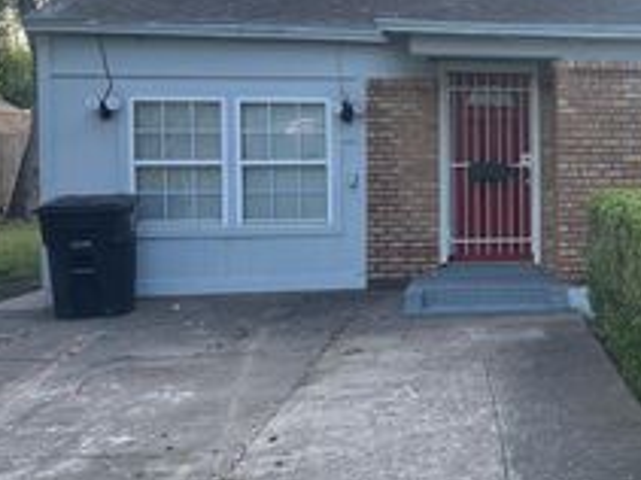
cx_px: 696
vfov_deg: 25.6
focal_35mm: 57
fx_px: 1055
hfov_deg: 30.4
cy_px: 193
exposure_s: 1/642
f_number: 1.78
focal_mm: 6.86
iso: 80
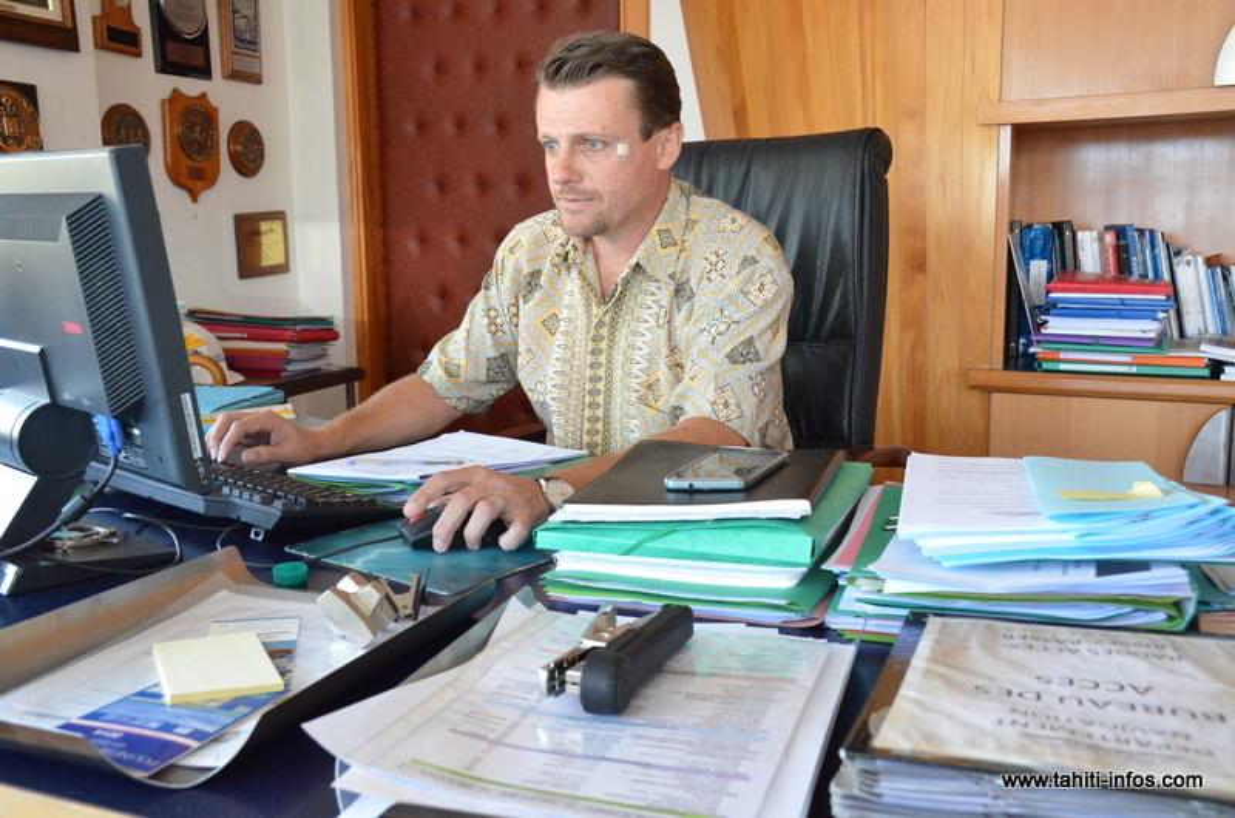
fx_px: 1233
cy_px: 409
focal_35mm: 36
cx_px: 618
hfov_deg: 53.2
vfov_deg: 36.7
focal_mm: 24
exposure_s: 1/250
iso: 4000
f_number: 8
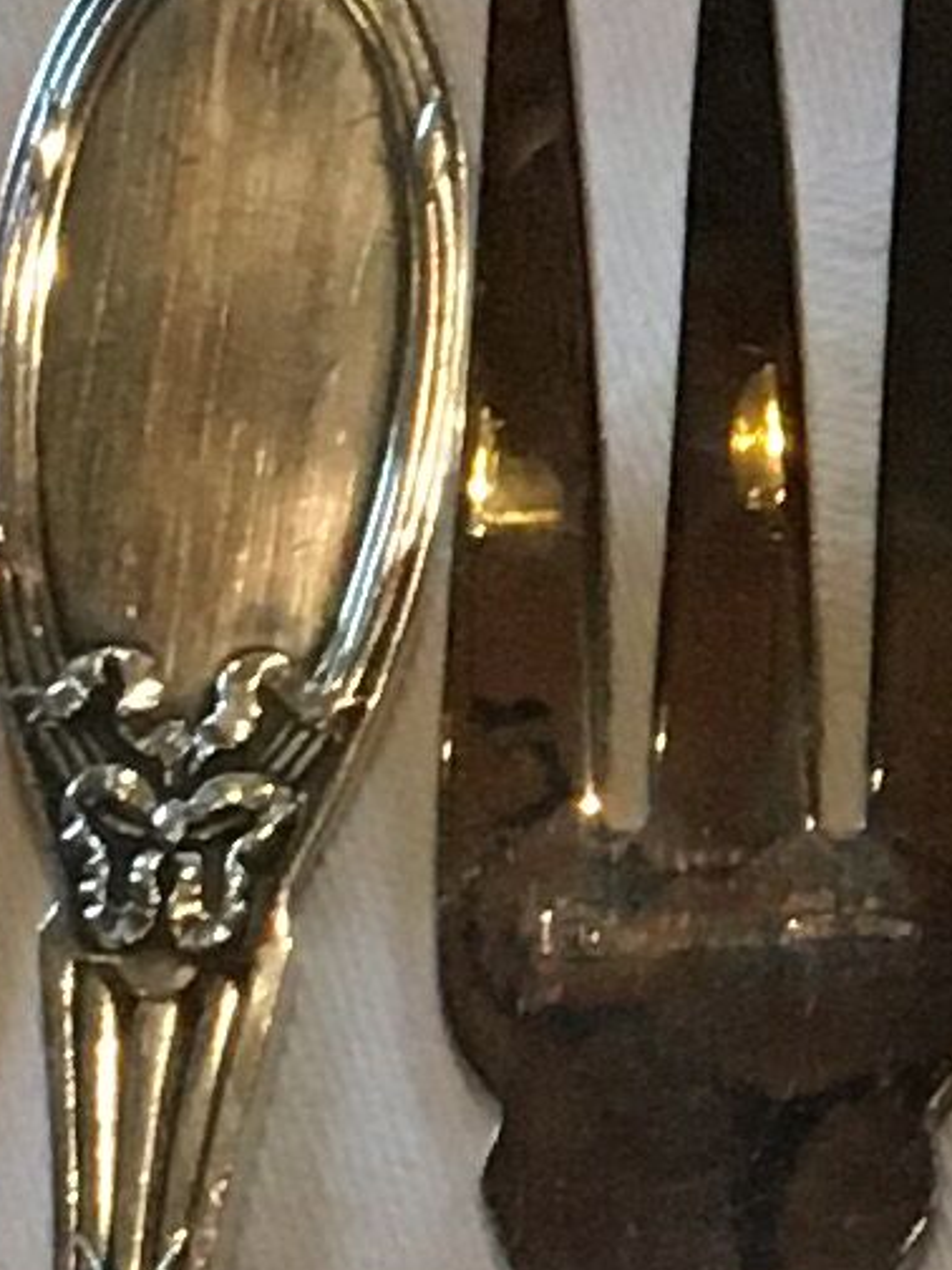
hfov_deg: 6.0
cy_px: 854
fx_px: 8507
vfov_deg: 8.5
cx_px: 2642
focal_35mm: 232
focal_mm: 4.15
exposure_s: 1/25
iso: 200
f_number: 2.2
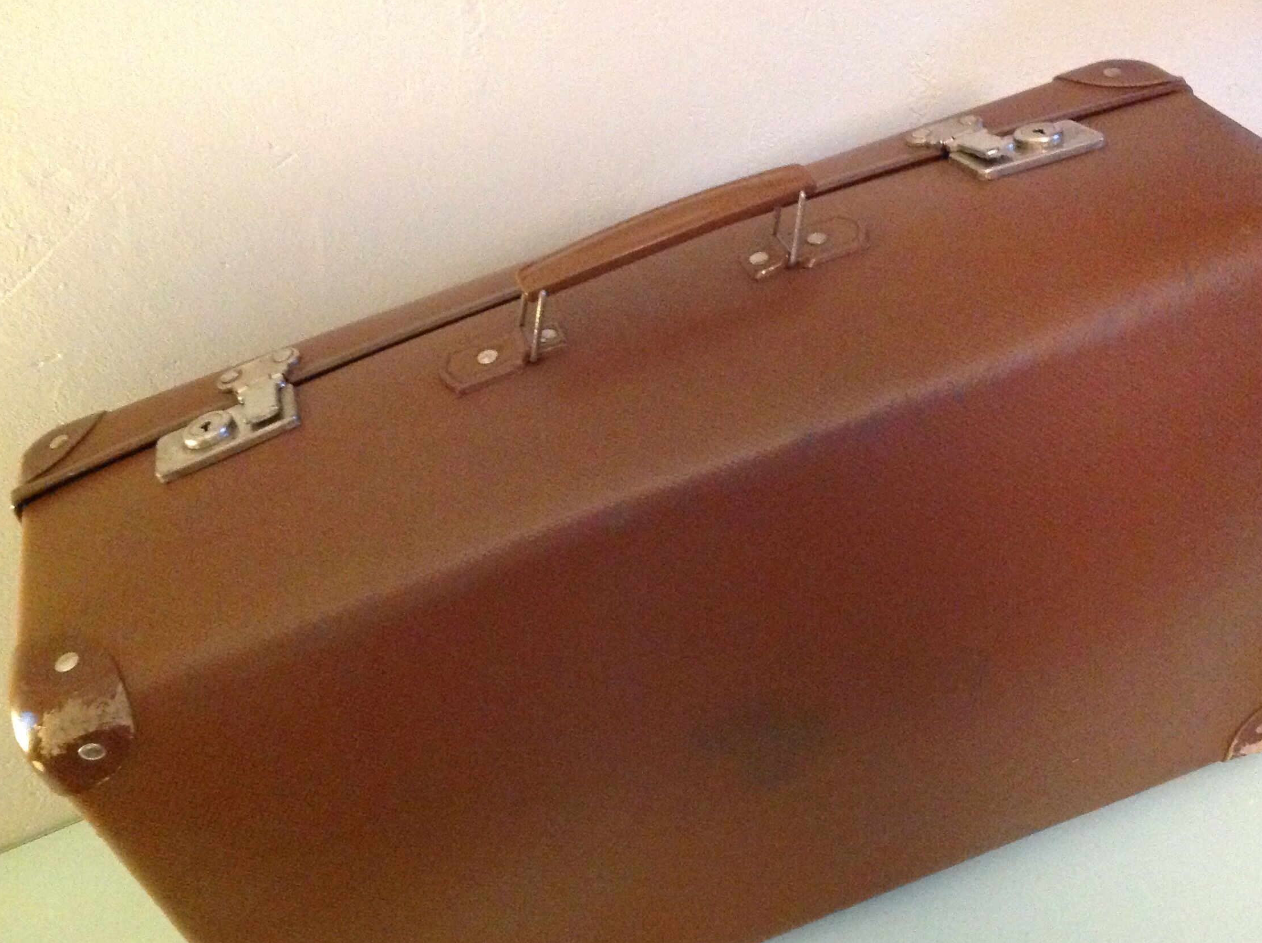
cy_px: 515
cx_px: 660
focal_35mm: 41
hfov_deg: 45.8
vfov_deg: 35.0
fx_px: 1493
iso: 800
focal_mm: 4.28
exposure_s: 1/17
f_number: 2.4
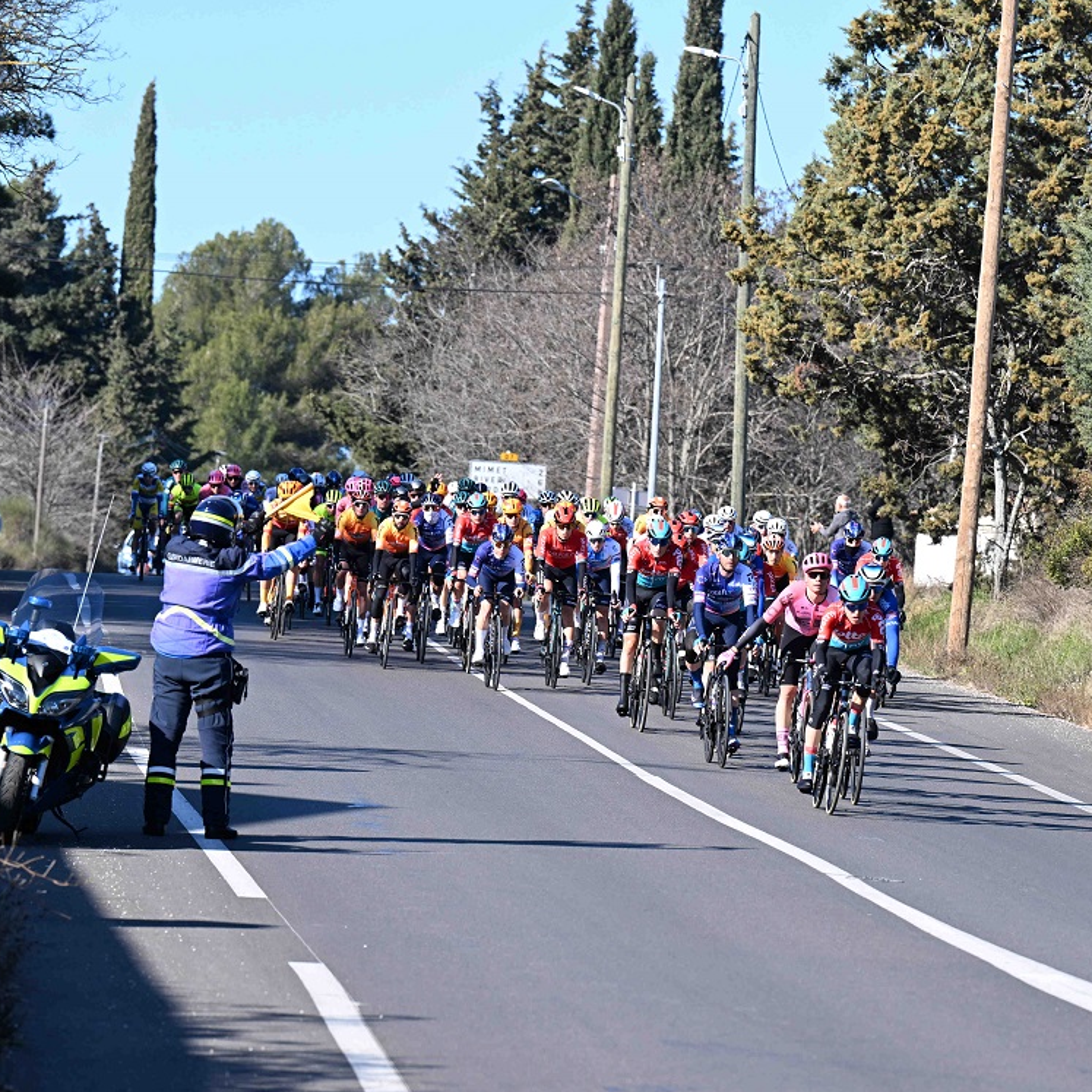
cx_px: 643
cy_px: 558
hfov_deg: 6.4
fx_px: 9743
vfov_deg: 6.4
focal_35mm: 273
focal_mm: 200
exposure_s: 1/1000
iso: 400
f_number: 6.3
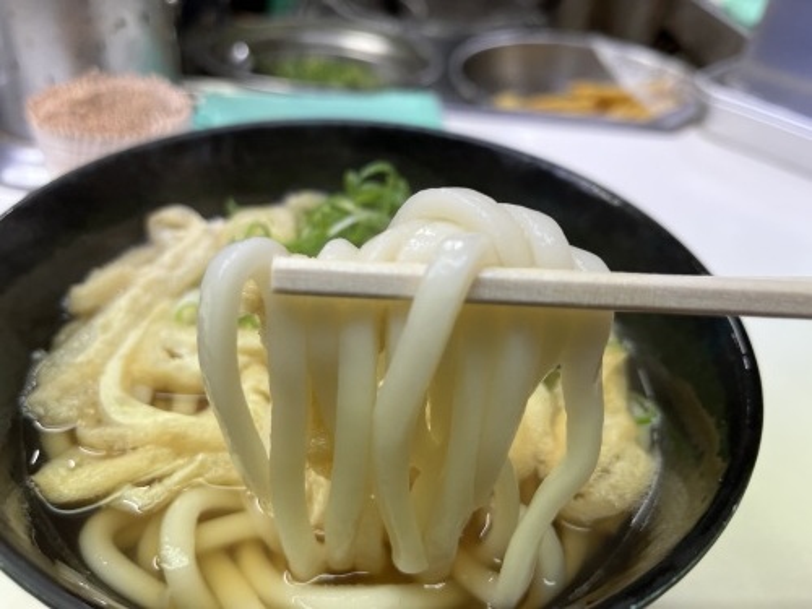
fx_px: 610
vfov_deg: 53.1
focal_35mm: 26
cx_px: 406
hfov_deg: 67.3
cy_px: 304
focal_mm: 5.1
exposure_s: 1/120
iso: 64
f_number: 1.6
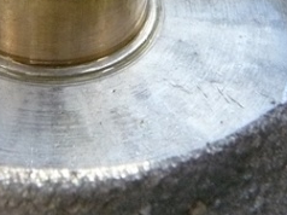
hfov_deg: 18.2
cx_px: 20
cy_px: -48
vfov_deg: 13.5
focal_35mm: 106
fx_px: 878
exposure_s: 1/320
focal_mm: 6
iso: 400
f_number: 5.6
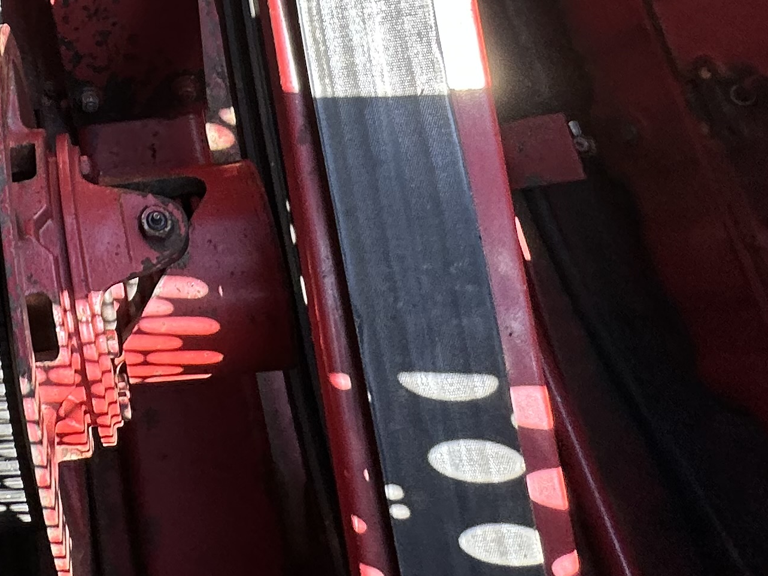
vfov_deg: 28.8
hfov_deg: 36.5
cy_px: -101
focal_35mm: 44
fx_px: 976
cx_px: -70
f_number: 2.2
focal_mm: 2.22
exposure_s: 1/410
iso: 40
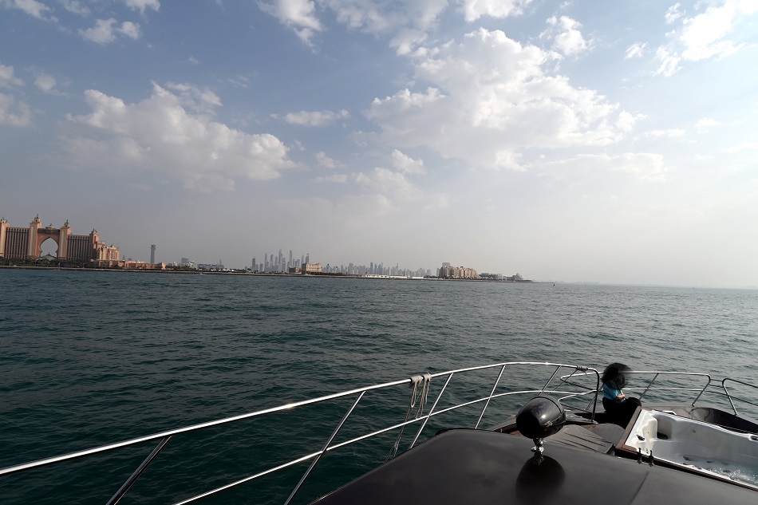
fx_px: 379
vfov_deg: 67.4
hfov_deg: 90.0
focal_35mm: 18
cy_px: 252
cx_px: 379
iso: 100
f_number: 8
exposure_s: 1/500
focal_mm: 12
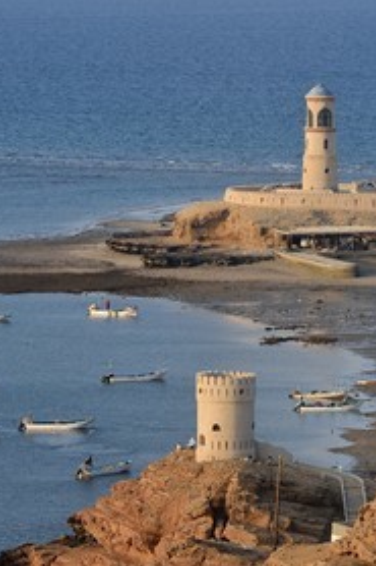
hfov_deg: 4.8
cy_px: 283
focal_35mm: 288
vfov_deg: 7.2
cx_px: 251
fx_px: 4517
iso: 200
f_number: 7.1
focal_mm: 190
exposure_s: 1/320
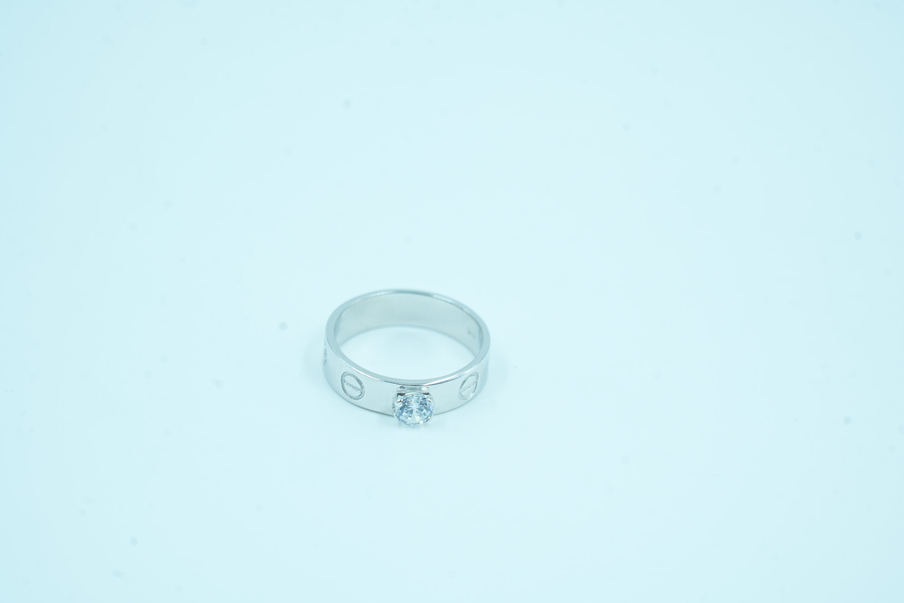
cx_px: 452
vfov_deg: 13.0
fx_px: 2637
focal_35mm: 105
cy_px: 302
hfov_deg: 19.5
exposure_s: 1/125
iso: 400
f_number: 9
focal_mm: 105
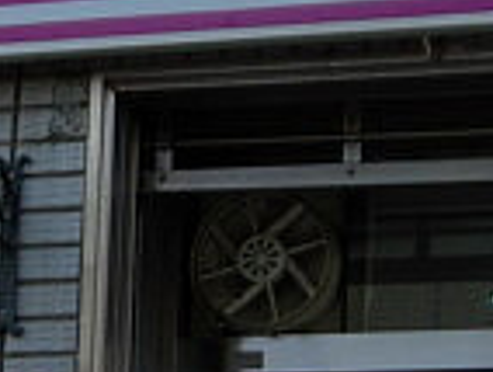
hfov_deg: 11.5
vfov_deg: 8.7
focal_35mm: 171
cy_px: 254
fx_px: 2439
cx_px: 80
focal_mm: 7.8
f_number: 2.8
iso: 64
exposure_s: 1/456
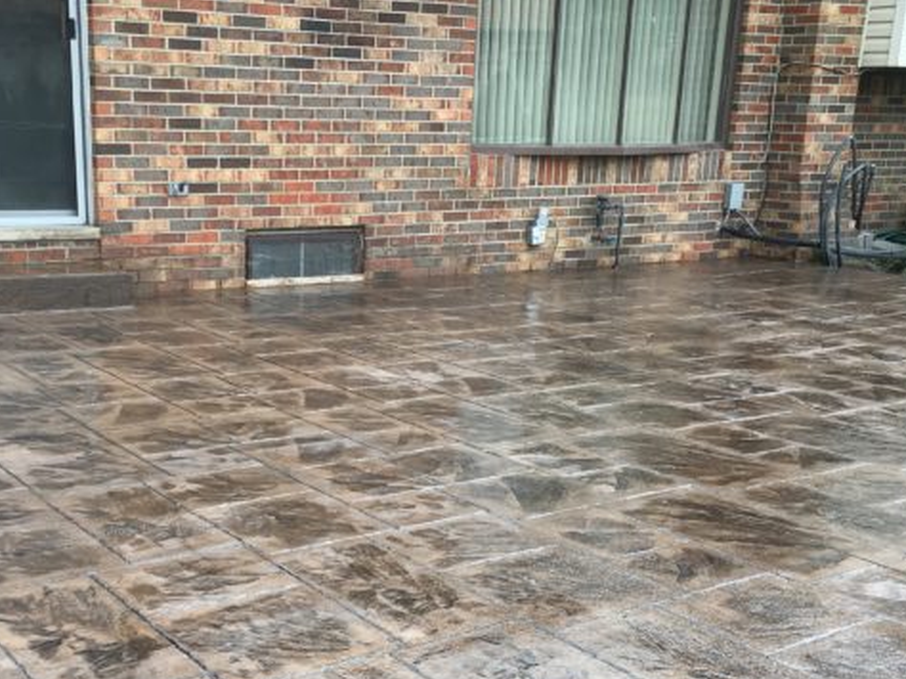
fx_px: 1230
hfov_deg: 40.2
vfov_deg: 30.3
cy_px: 518
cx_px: 352
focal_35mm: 47
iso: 25
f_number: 2.2
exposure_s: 1/359
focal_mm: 4.15
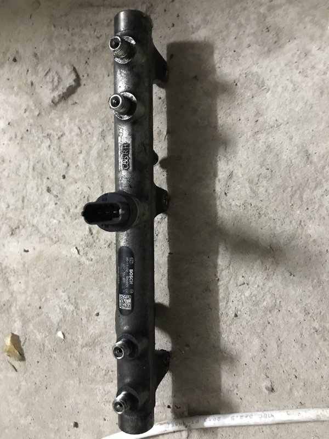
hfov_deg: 49.7
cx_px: 164
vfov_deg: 63.4
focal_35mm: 28
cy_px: 220
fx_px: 355
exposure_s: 1/4
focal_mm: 3.99
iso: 125
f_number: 1.8
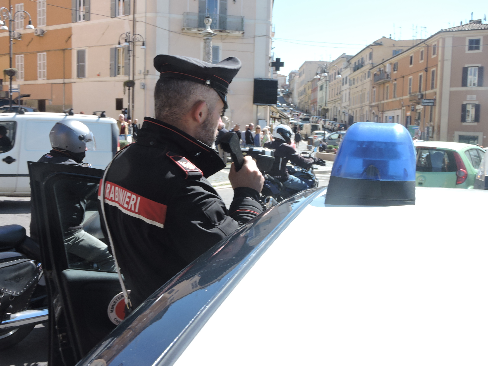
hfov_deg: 46.8
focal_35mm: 40
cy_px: 183
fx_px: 564
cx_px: 244
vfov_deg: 36.0
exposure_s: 1/320
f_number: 3.8
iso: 100
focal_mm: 7.2
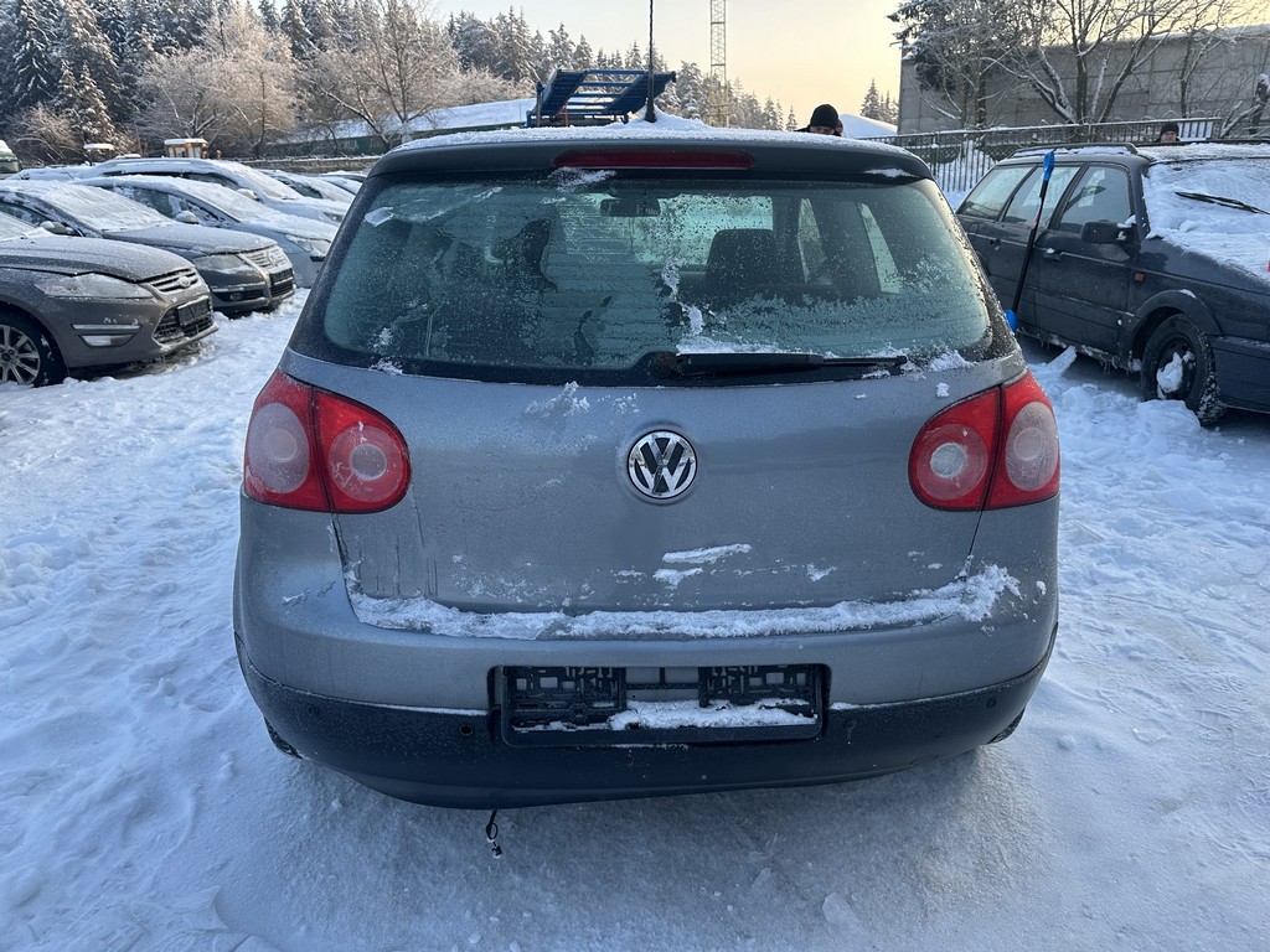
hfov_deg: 71.6
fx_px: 881
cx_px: 635
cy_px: 476
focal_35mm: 24
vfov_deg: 56.8
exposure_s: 1/623
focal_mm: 6.86
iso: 80
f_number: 1.78
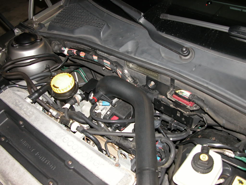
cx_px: 123
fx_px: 249
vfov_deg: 40.7
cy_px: 92
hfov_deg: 52.6
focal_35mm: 35
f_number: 2.8
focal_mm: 8.9
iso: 200
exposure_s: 1/60
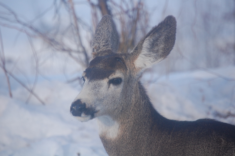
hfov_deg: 6.9
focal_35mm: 300
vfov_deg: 4.6
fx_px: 1956
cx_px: 118
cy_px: 78
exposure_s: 1/640
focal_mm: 200
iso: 400
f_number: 5.6
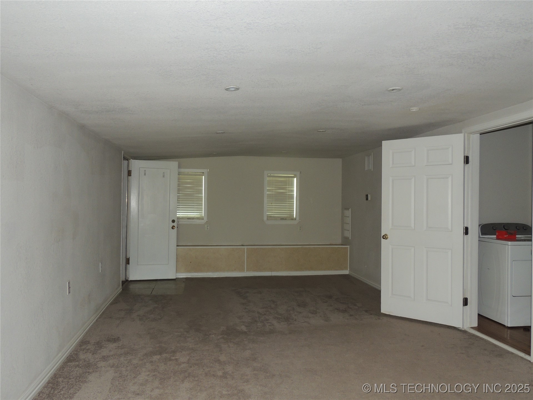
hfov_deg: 63.4
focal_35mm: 28
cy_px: 200
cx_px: 266
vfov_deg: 49.7
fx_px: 431
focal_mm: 4.9
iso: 200
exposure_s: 1/30
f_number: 3.1
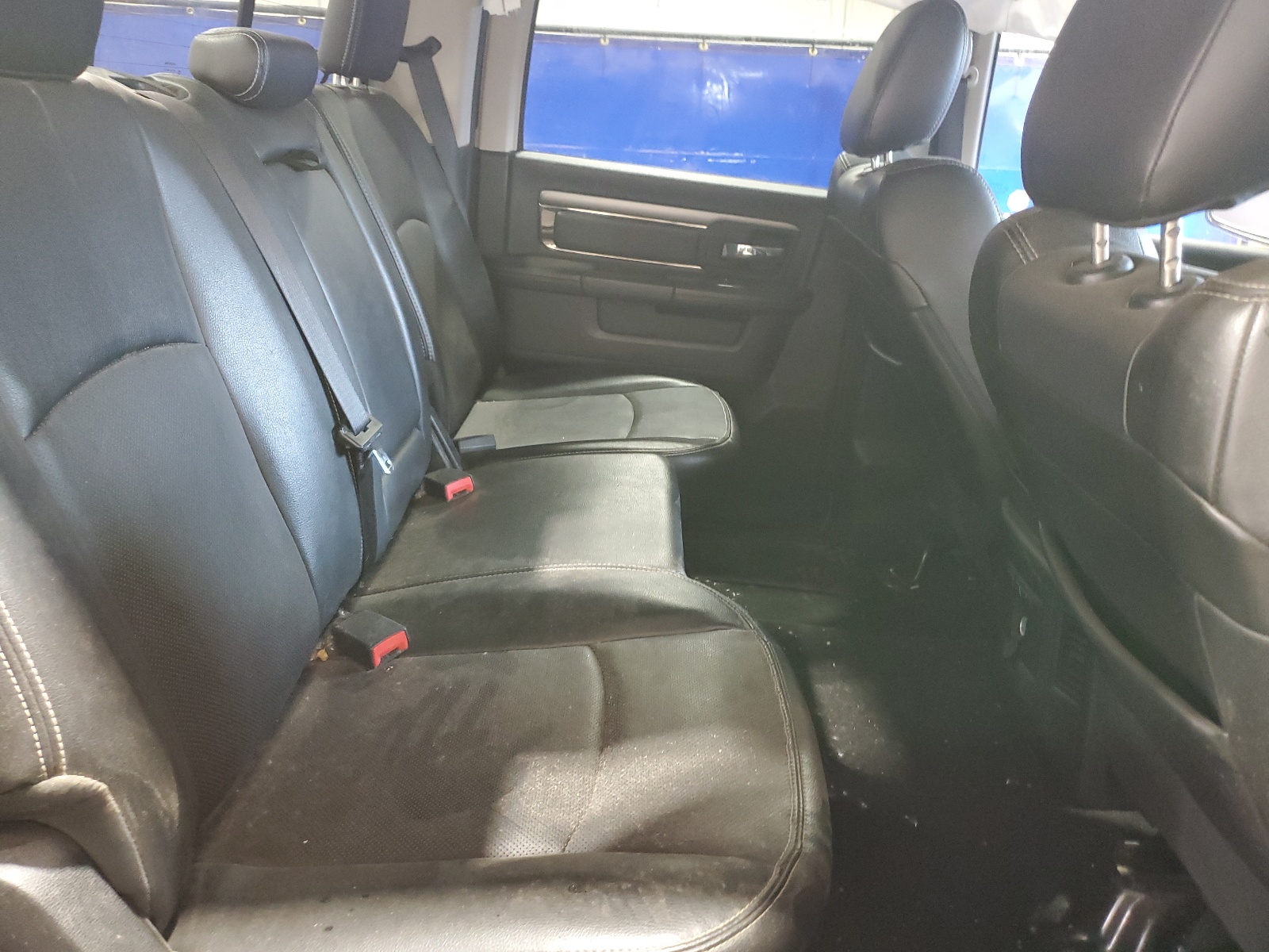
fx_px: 953
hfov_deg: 67.3
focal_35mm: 26
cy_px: 476
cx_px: 634
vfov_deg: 53.1
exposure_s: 1/20
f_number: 1.5
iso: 317
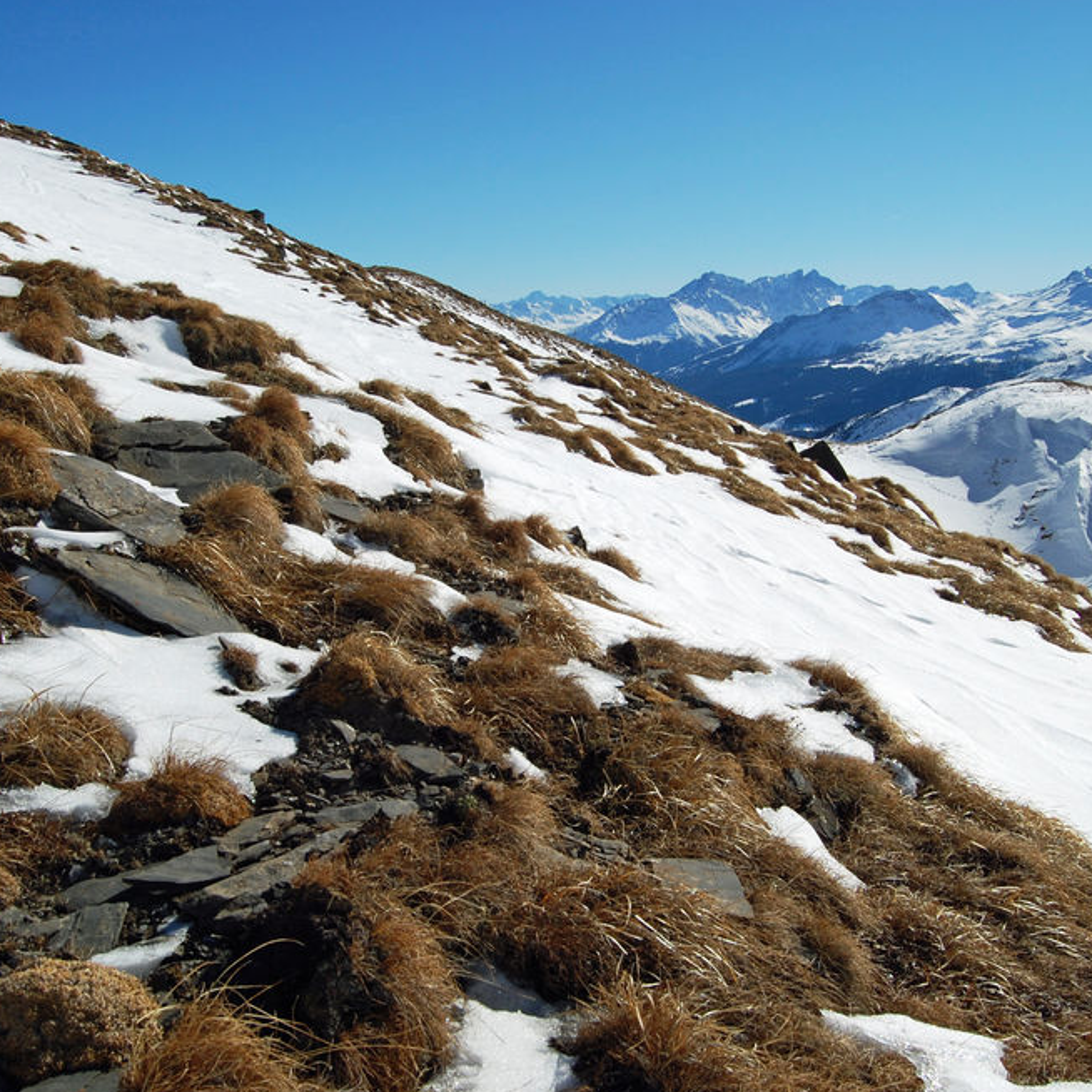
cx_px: 515
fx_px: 1249
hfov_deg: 47.2
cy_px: 548
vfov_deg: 47.2
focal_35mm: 35
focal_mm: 18
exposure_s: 1/500
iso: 200
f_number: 13
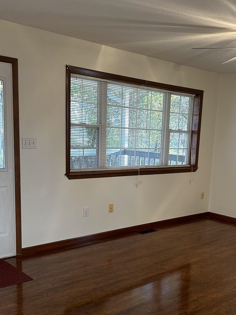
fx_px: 363
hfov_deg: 35.5
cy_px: 206
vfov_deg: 46.2
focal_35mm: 40
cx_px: 166
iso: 200
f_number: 1.78
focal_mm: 6.86
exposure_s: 1/120
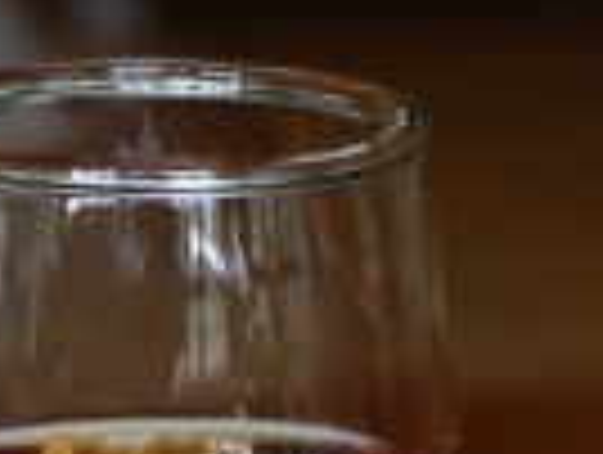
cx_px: 396
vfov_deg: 8.1
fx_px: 3141
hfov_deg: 11.0
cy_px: 737
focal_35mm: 180
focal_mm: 27
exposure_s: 1/60
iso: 400
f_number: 5.2
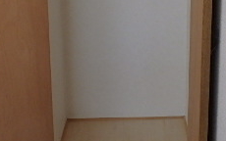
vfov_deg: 19.6
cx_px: 146
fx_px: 382
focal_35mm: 62
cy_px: -32
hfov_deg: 32.7
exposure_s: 1/50
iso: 200
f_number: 3.5
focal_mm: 3.7
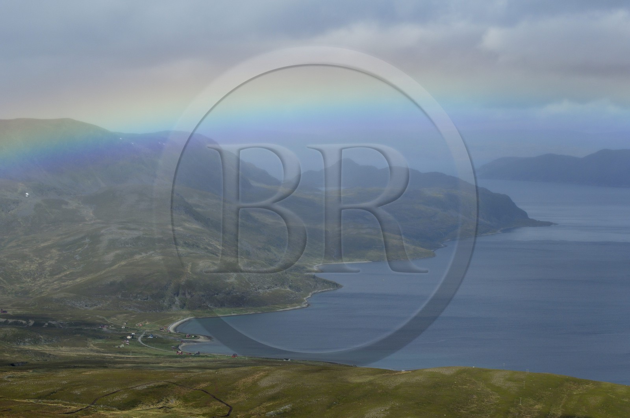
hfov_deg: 16.7
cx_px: 315
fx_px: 2149
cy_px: 209
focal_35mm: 123
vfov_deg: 11.1
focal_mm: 82
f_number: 4.5
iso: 100
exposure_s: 1/1600
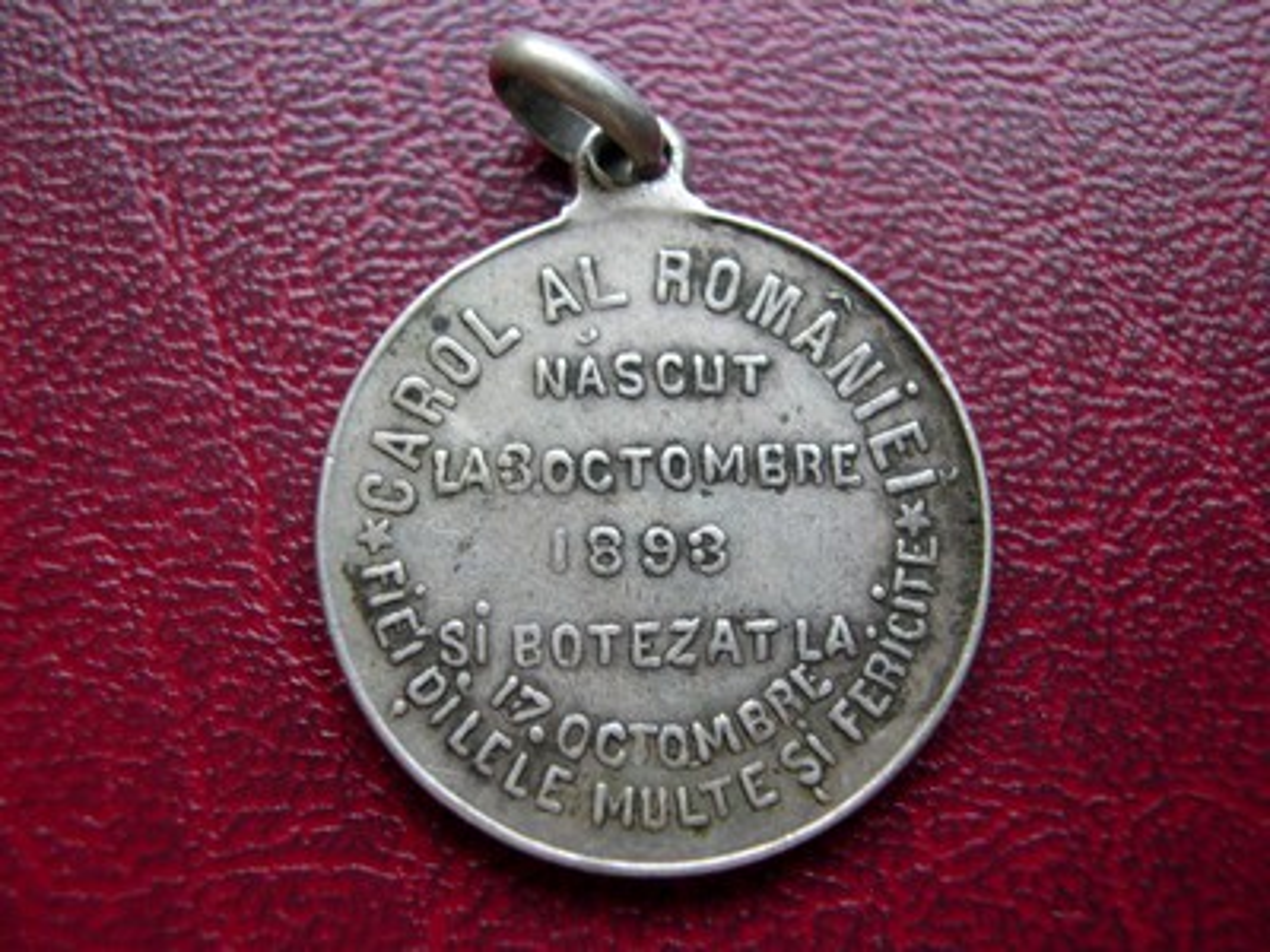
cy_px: 476
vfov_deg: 37.7
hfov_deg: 49.0
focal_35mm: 38
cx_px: 635
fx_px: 1394
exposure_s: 1/65.7
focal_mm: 8
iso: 100
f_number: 2.8
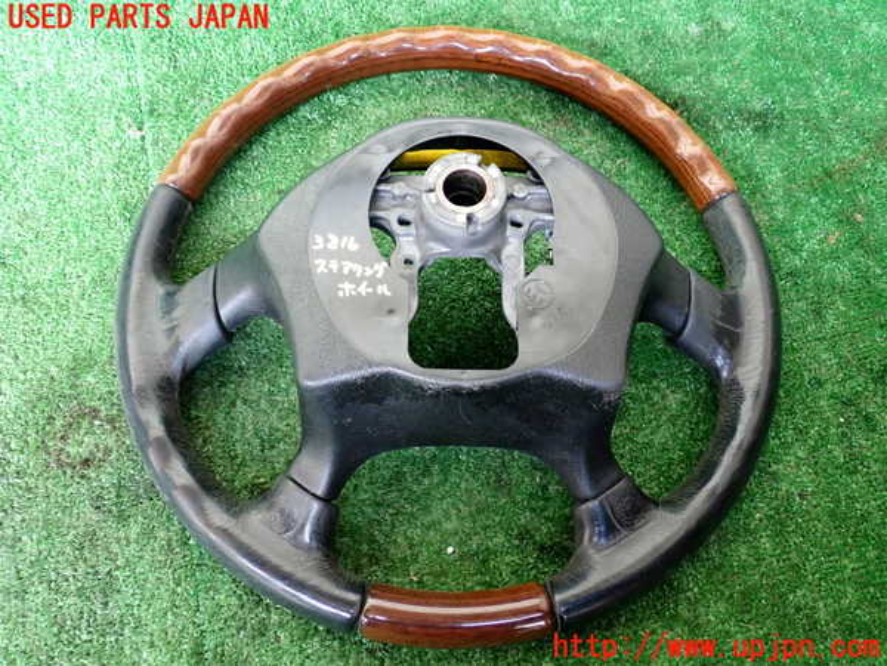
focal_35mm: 30
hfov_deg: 60.0
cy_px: 333
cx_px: 444
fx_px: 769
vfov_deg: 46.8
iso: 640
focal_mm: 5.4
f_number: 2.3
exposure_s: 1/30
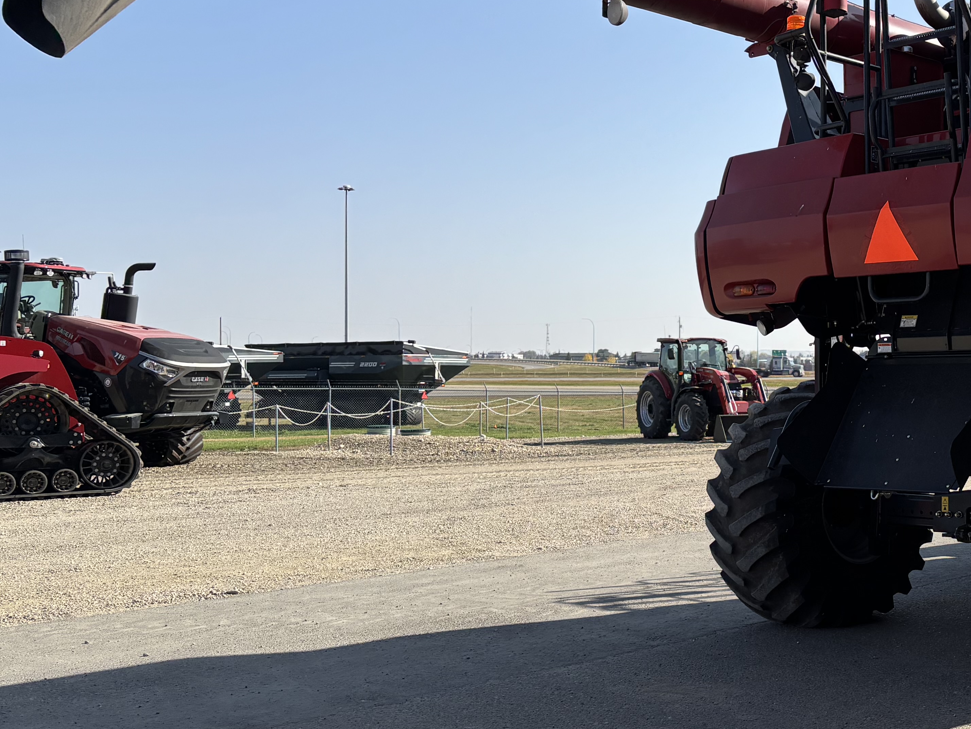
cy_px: 354
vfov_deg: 28.0
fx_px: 1459
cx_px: 900
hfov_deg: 34.5
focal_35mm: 52
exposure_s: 1/3205
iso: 50
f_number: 1.6
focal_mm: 5.96
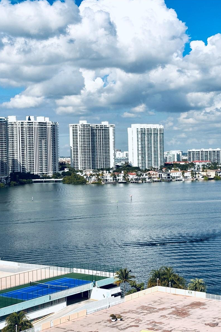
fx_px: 617
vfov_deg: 30.1
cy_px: 166
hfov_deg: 20.3
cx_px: 112
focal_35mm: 67
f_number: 1.78
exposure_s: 1/8929
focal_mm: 6.86
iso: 64
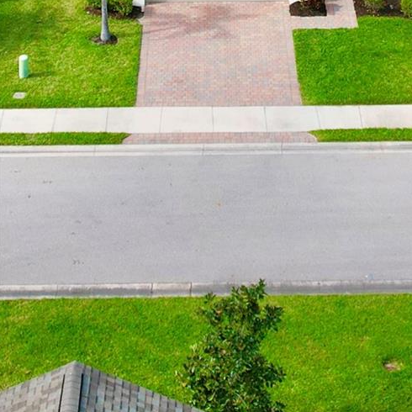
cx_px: 670
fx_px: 821
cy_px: 68
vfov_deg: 27.5
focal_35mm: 61
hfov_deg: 21.8
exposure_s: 1/2000
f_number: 2.8
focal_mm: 8.38
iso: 120
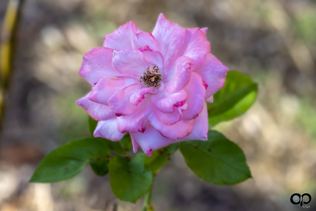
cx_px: 158
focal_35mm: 128
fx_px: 1119
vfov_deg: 10.8
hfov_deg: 16.1
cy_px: 106
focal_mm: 85
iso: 100
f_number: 4.5
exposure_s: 1/125
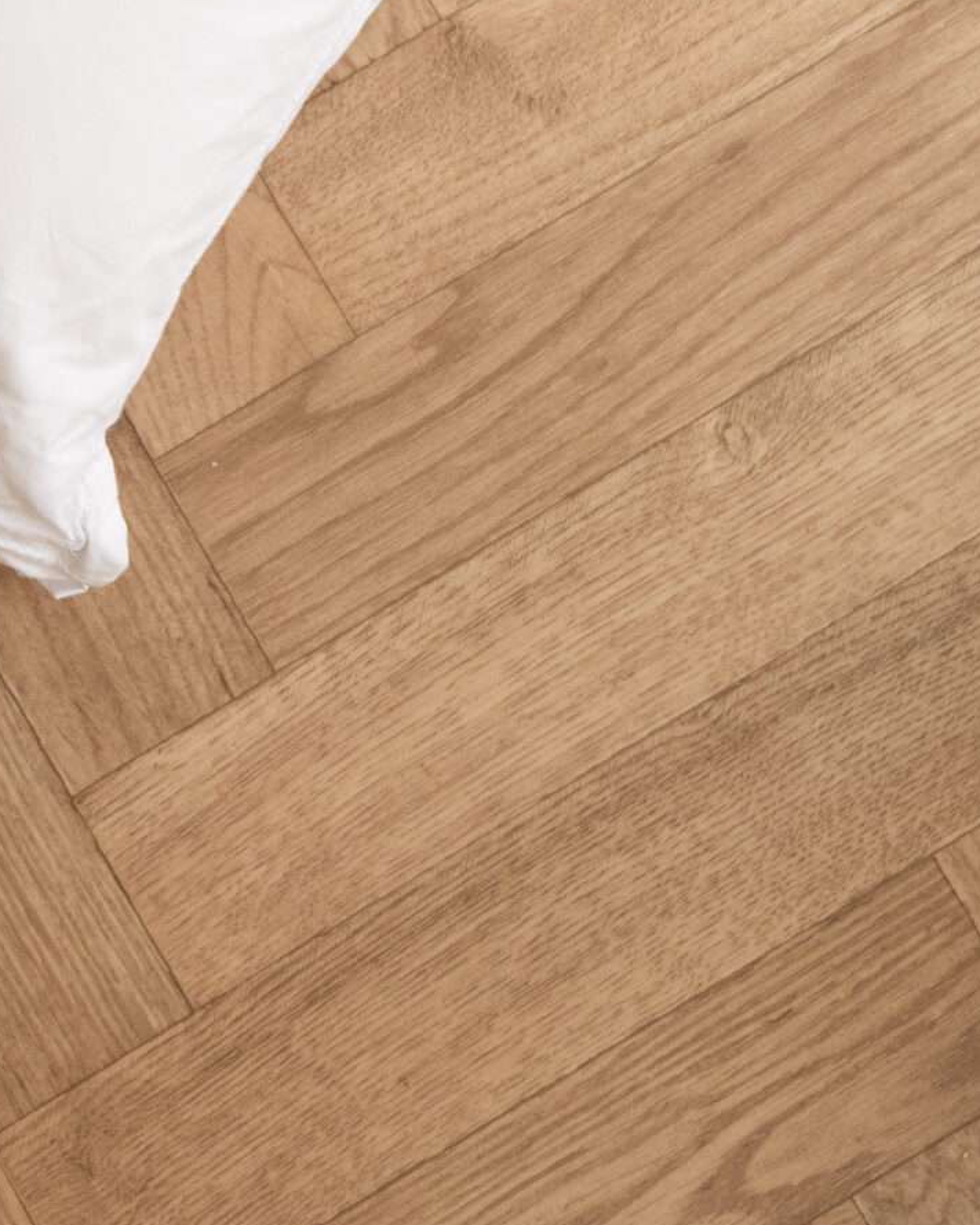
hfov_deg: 15.1
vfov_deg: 17.5
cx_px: 9
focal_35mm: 100
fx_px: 3624
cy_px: -520
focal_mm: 37
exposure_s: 1/125
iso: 640
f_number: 5.6
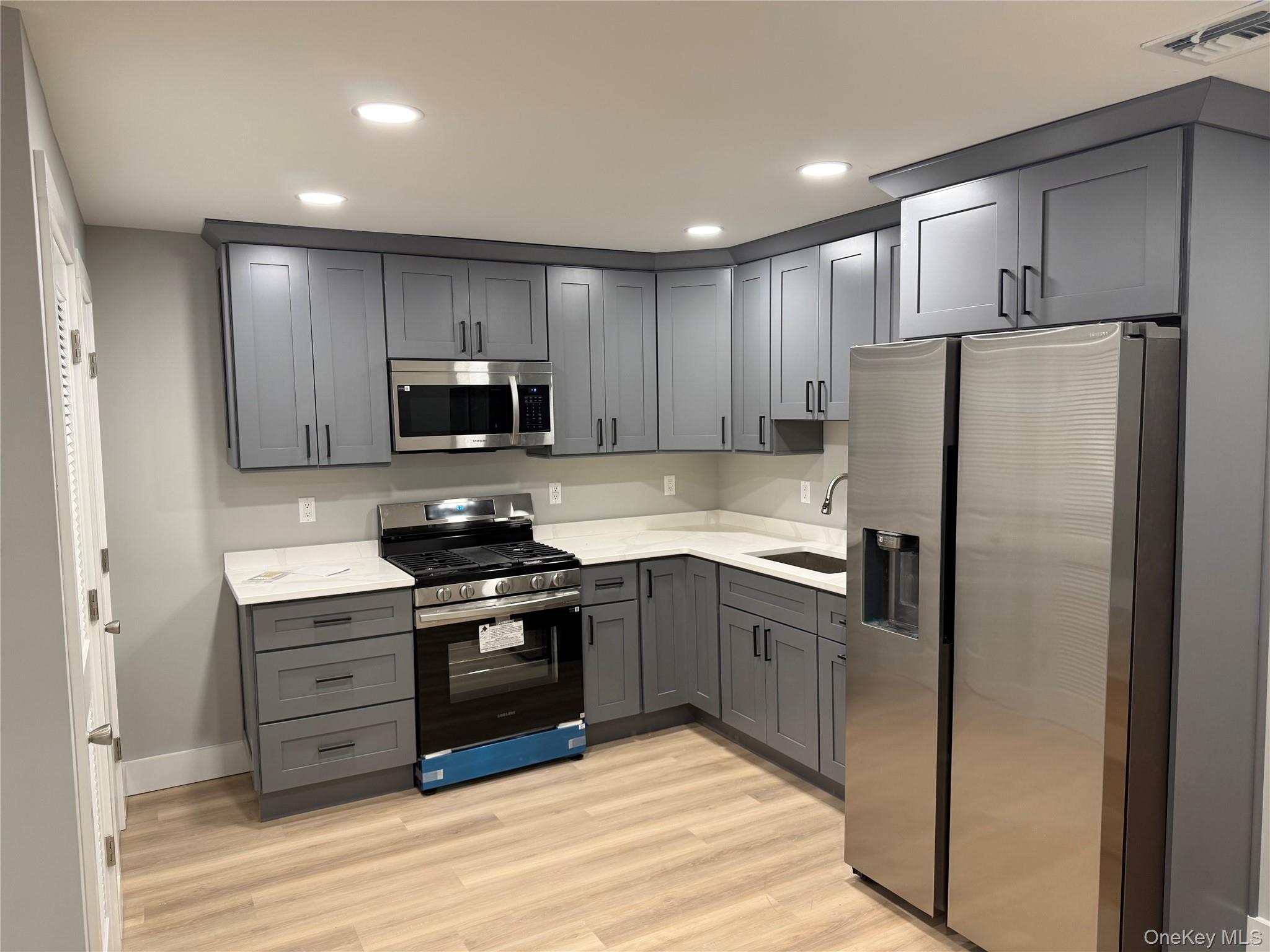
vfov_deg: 56.8
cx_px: 635
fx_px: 881
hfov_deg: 71.6
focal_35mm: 24
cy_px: 476
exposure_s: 1/60
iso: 125
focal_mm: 6.76
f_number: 1.78
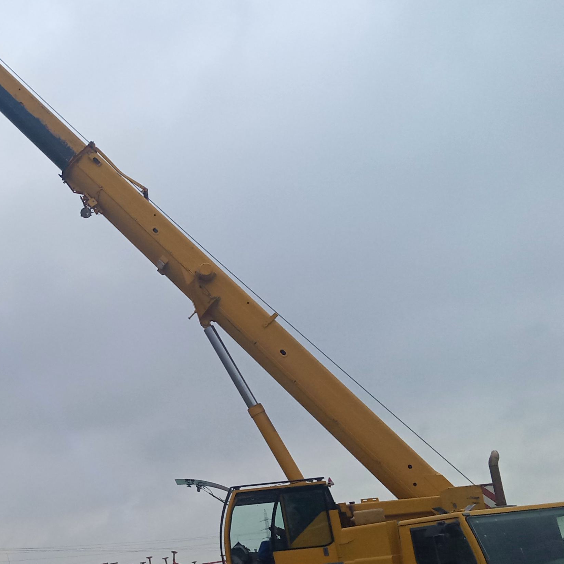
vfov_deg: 34.7
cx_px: 47
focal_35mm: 49
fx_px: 903
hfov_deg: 32.8
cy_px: 306
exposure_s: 1/2481
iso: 114
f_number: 2.2
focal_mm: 3.73
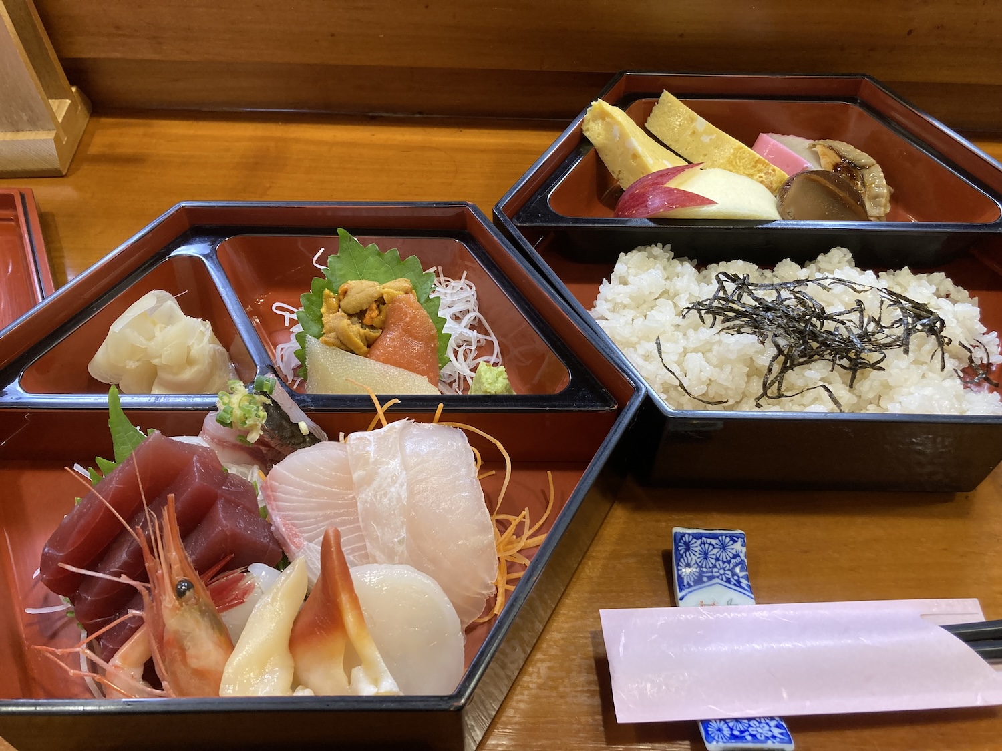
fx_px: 810
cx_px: 501
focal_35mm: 28
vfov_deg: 49.7
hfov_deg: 63.4
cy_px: 376
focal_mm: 3.99
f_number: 1.8
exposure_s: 1/50
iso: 160
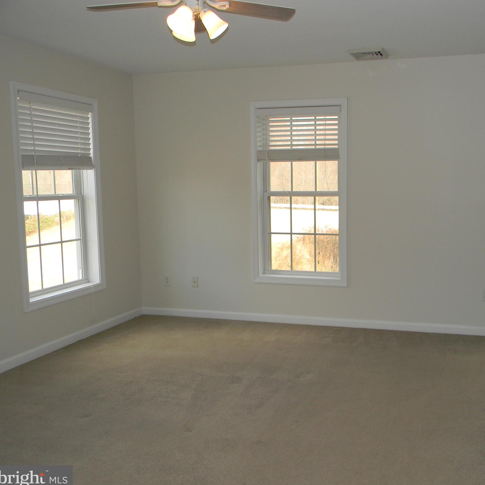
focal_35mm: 34
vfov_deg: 48.5
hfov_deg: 47.6
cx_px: 325
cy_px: 242
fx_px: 539
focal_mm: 5
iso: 80
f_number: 3.5
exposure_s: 1/96.2
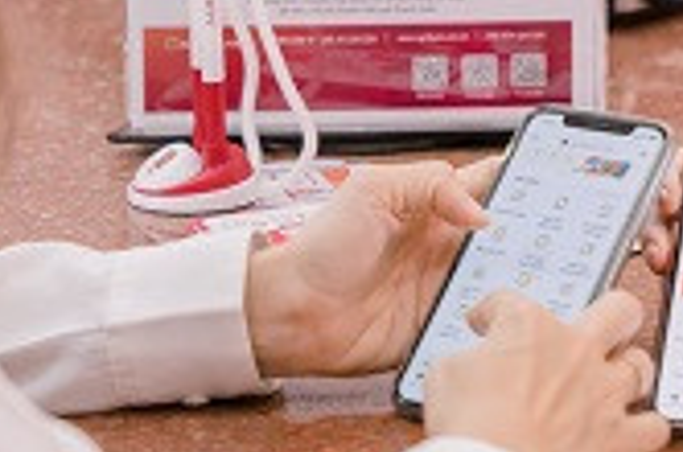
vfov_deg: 5.4
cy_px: -236
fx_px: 4791
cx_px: 819
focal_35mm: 253
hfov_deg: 8.1
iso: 800
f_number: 2.8
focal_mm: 70
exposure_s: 1/200
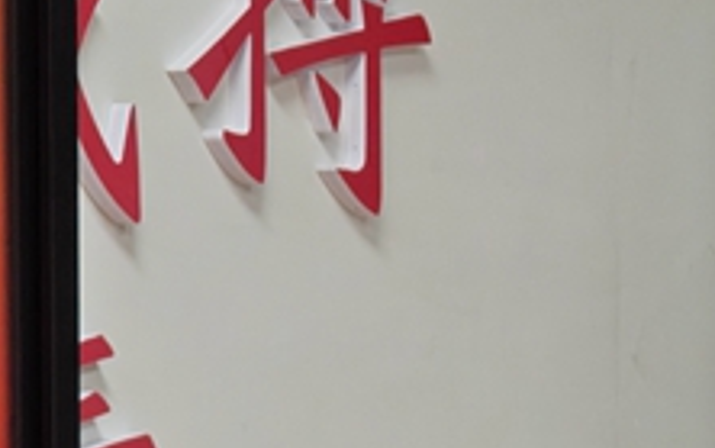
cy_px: 659
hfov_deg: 4.9
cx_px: 1089
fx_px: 8364
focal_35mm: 429
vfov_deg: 3.1
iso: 250
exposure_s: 1/100
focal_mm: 19.4
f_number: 2.5
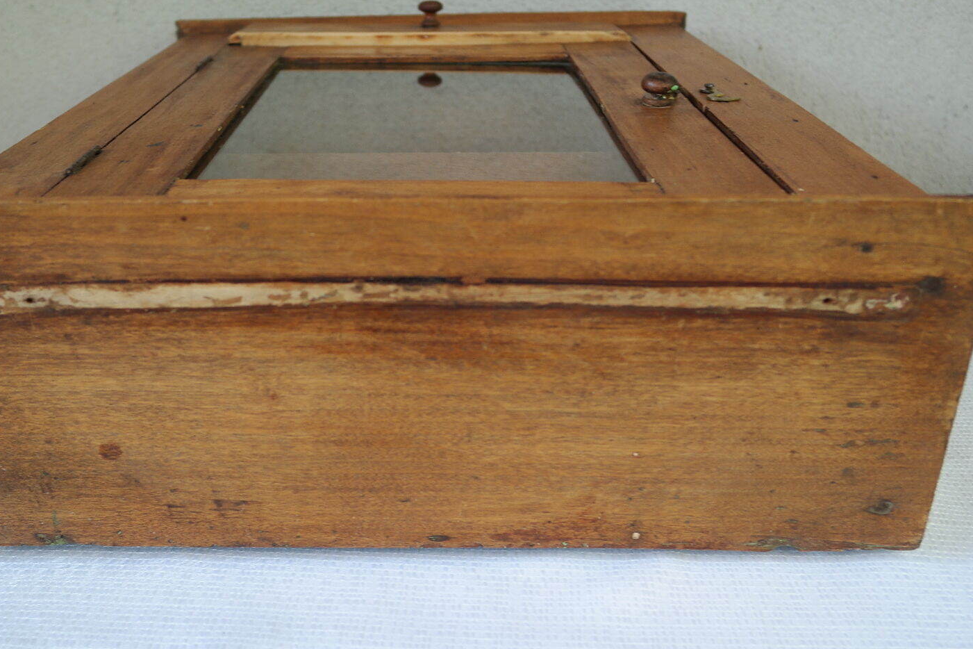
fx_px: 1000
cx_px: 417
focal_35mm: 37
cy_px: 388
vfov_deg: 35.8
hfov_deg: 51.7
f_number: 3.5
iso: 100
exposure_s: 1/30
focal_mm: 20
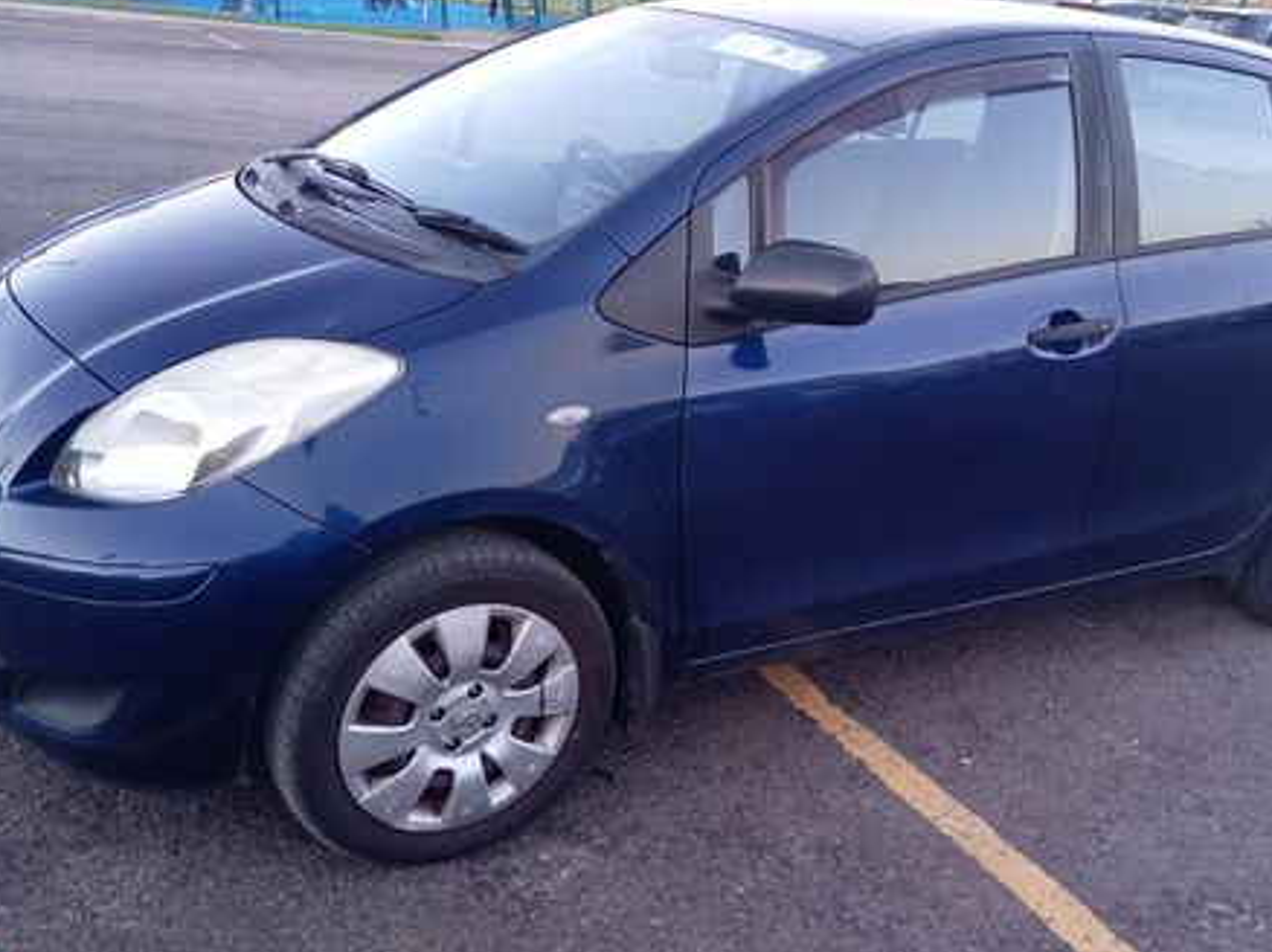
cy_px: 467
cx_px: 755
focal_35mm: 37
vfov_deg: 38.6
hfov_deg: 49.9
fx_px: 1359
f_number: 1.8
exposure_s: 1/25
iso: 734
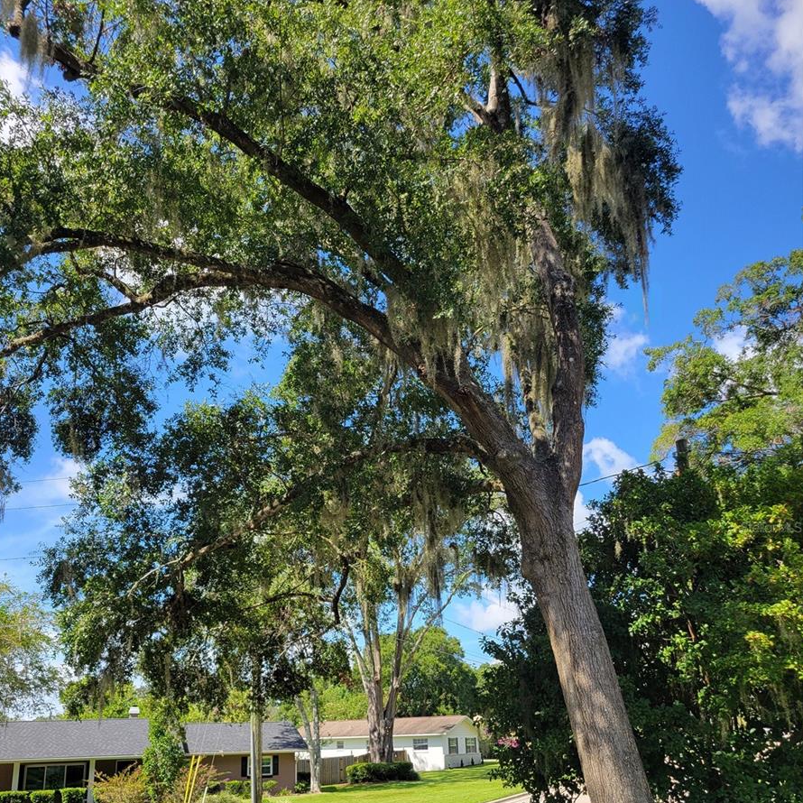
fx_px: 814
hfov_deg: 52.5
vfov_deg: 51.7
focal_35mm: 31
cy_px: 527
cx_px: 399
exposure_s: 1/900
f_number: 1.8
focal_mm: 5.4
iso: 40
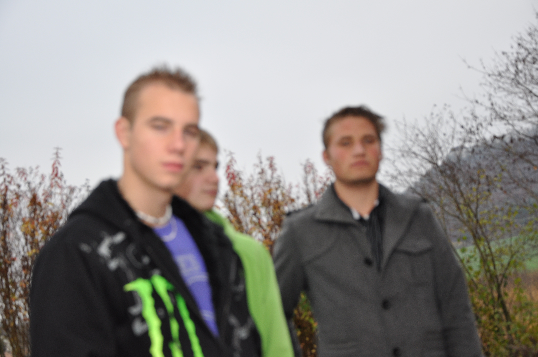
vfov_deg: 20.1
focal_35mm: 68
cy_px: 178
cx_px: 269
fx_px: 1008
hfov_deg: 29.9
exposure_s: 1/125
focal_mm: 45
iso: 400
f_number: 5.6
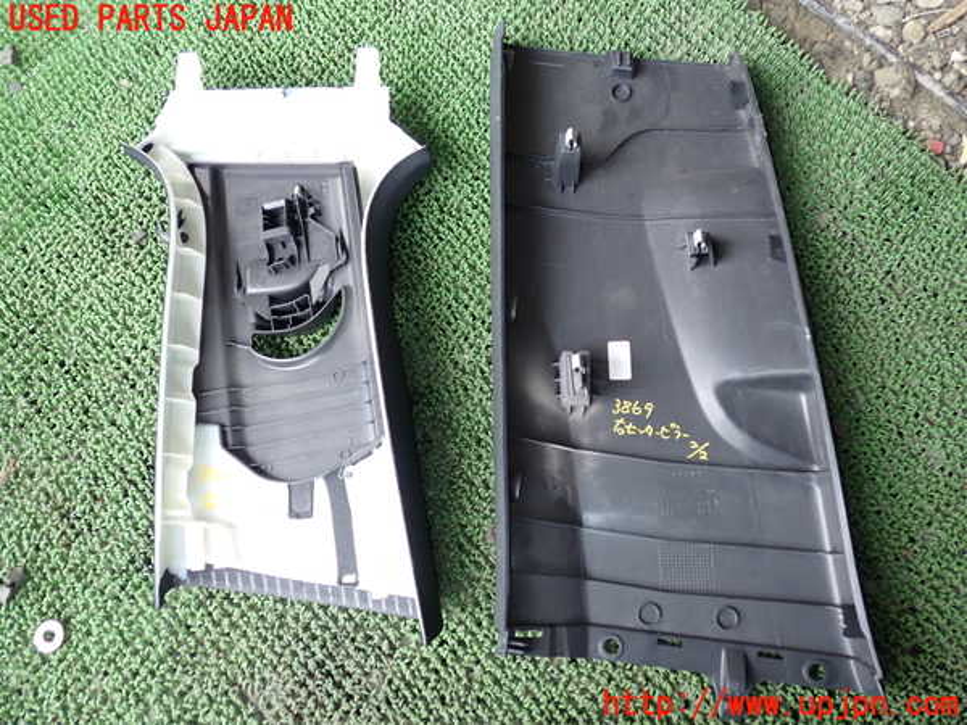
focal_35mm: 30
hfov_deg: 60.0
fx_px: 838
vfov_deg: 46.8
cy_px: 362
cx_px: 484
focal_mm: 5.4
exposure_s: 1/40
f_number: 2.3
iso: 200
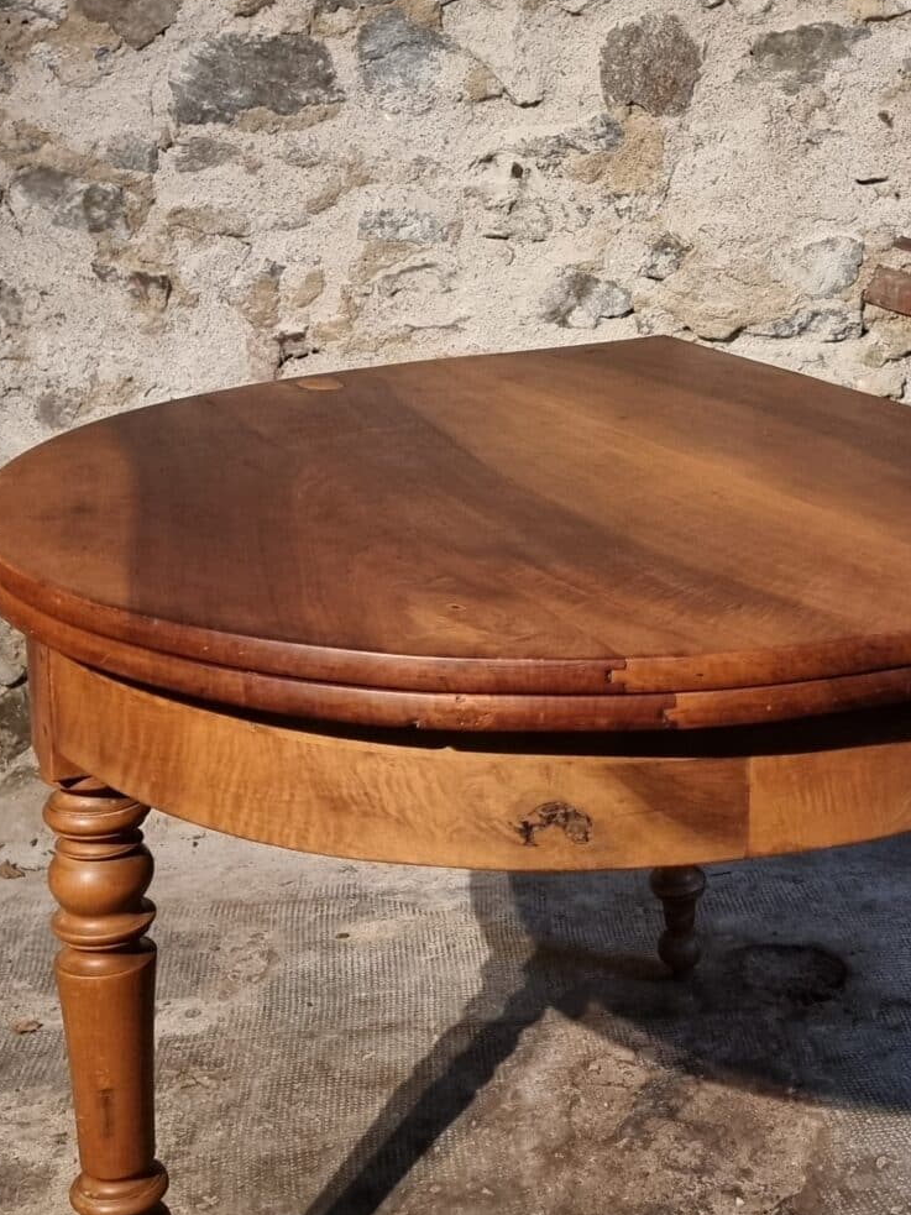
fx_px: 1755
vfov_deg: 38.1
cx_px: 654
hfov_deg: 28.8
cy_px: 515
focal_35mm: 50
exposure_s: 1/33
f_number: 1.8
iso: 640
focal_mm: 6.7
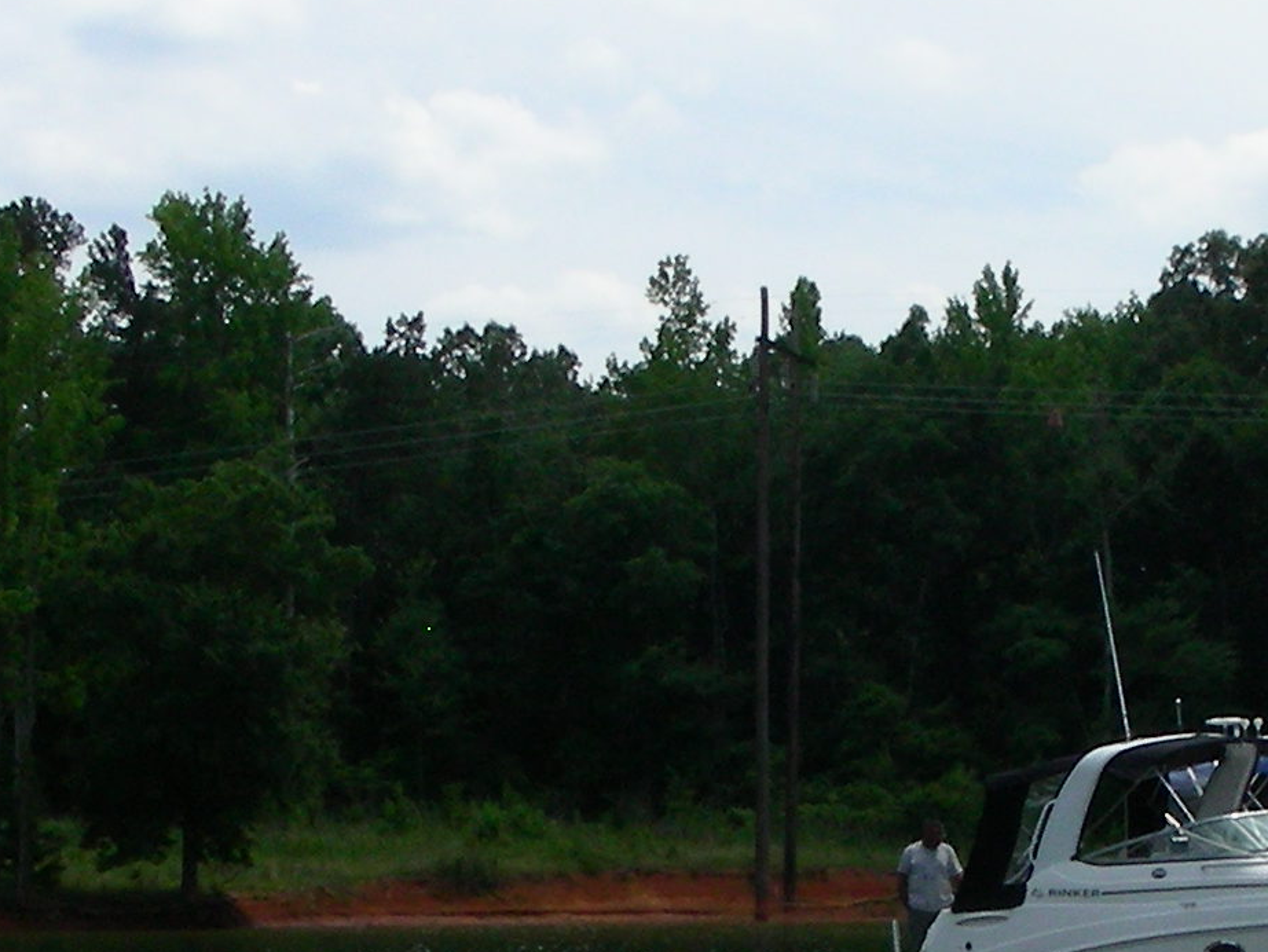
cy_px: 805
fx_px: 4250
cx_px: 1027
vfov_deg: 12.7
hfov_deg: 16.8
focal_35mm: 116
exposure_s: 1/537
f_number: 5.6
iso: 50
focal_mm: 6.3
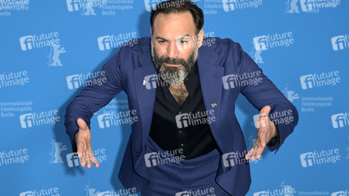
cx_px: 175
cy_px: 100
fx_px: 546
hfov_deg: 35.4
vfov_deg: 20.4
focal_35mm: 59
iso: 1000
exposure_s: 1/250
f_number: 5.6
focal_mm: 56
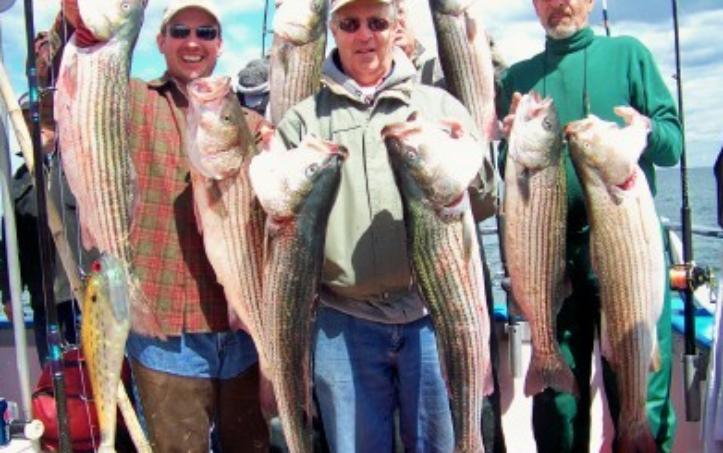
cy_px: 213
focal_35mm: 39
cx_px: 357
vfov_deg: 32.8
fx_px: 769
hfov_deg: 50.4
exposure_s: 1/400
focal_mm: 5.85
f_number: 2.8
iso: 64
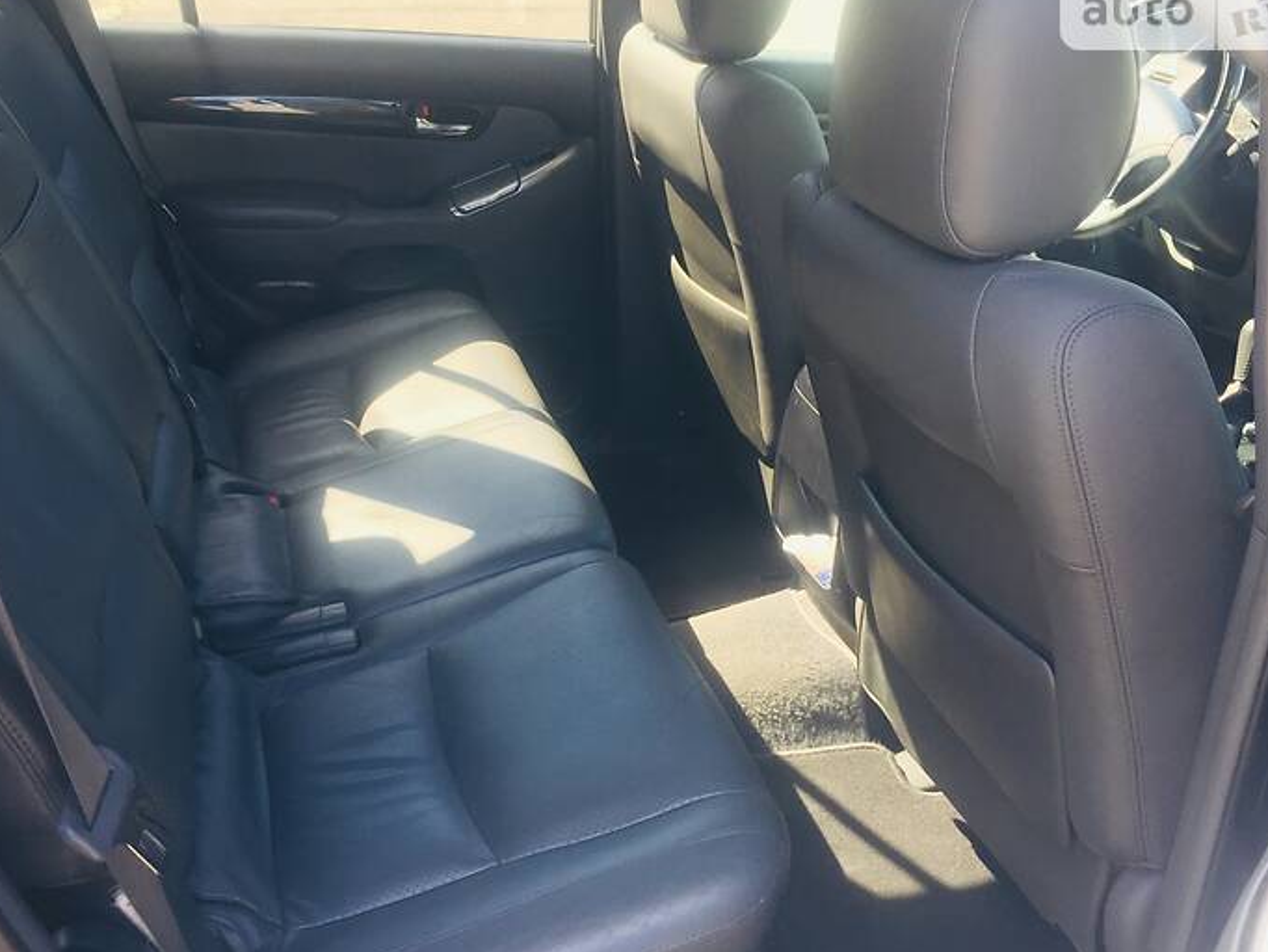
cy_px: 506
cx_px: 612
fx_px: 1246
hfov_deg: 53.9
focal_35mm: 34
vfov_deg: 41.8
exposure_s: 1/100
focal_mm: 4.2
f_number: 2.2
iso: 50
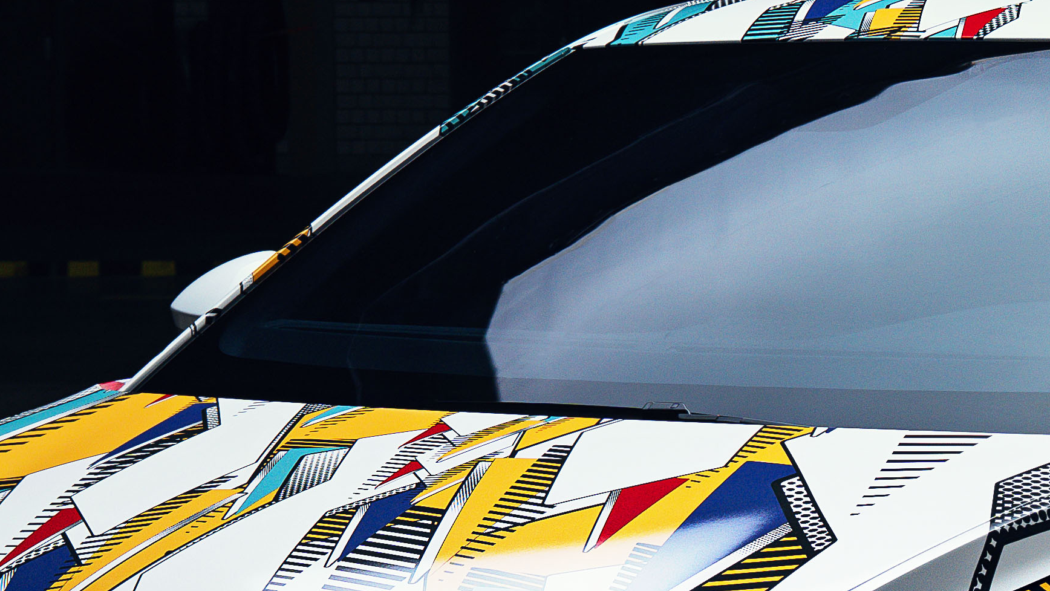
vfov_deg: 7.0
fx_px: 4821
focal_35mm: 173
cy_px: 617
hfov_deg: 12.3
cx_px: 917
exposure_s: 1/40
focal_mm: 30.2
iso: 250
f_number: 4.5
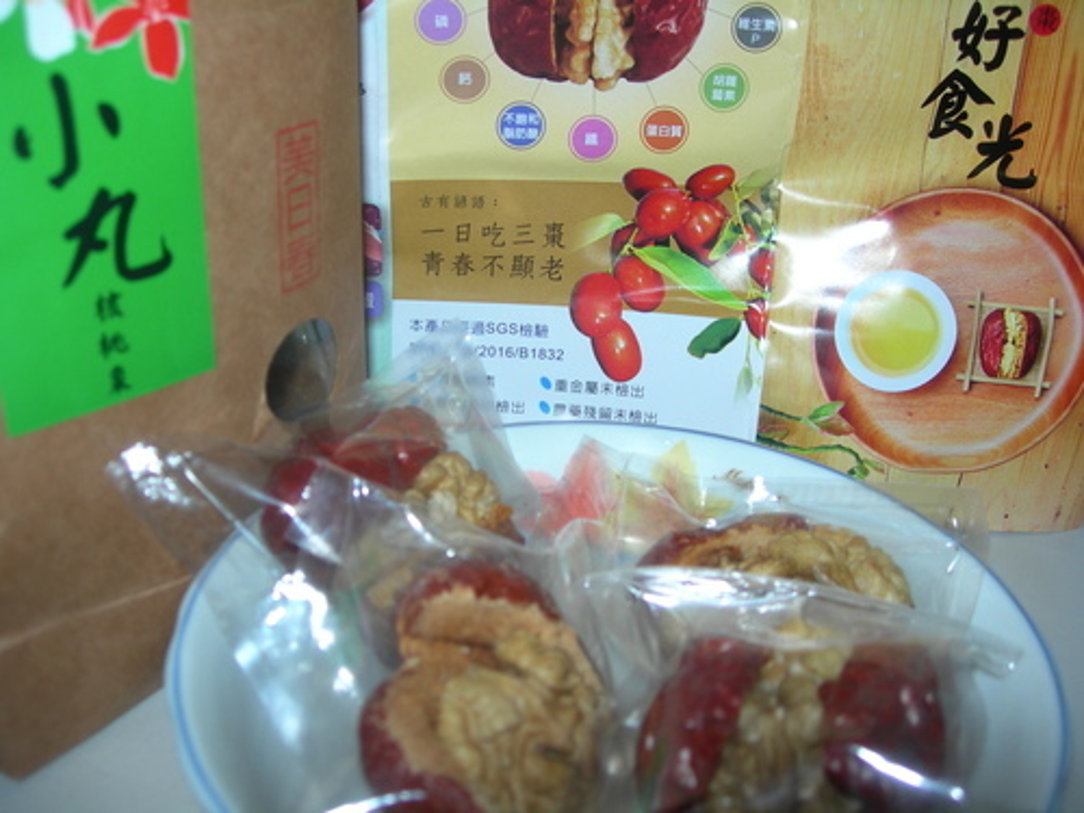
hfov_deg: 49.0
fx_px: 1190
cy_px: 406
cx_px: 542
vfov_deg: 37.7
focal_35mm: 38
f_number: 2.8
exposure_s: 1/60.1
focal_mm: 7.8
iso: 50
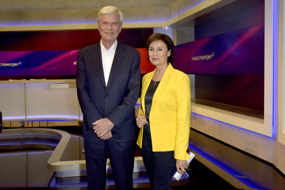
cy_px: 95
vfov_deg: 43.5
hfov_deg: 62.0
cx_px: 142
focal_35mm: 30
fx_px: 237
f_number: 6.3
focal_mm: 30
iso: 1250
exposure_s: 1/200
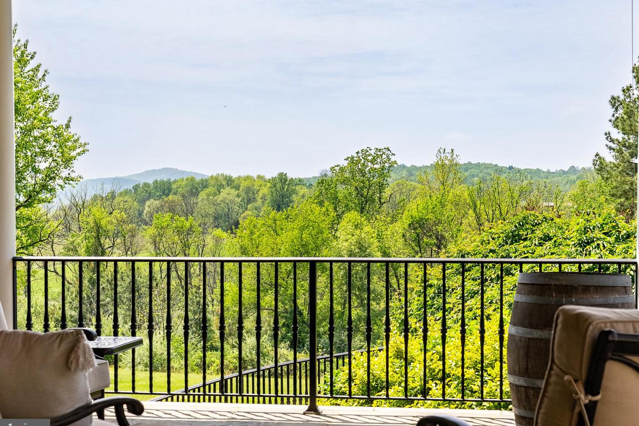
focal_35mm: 61
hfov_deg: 32.9
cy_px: 204
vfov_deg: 22.3
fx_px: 1083
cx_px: 333
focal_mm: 54
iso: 200
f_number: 9
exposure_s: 1/400
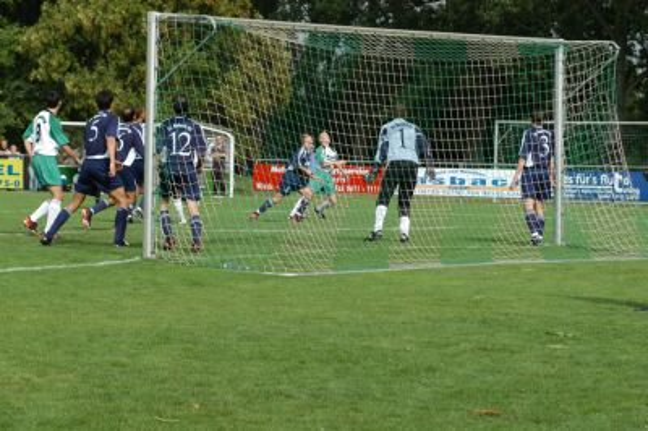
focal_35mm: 150
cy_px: 216
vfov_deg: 9.1
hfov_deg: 13.7
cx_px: 324
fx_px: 2698
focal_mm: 100
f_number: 6.3
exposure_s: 1/640
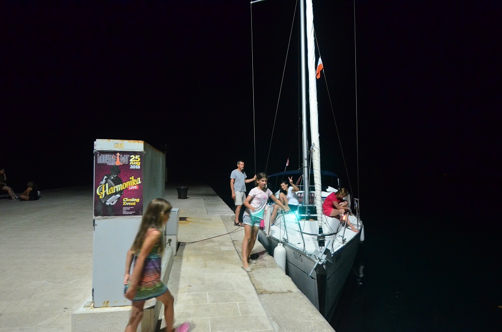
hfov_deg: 81.3
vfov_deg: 59.2
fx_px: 292
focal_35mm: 21
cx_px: 251
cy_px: 166
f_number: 4
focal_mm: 14
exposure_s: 1/30
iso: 5000
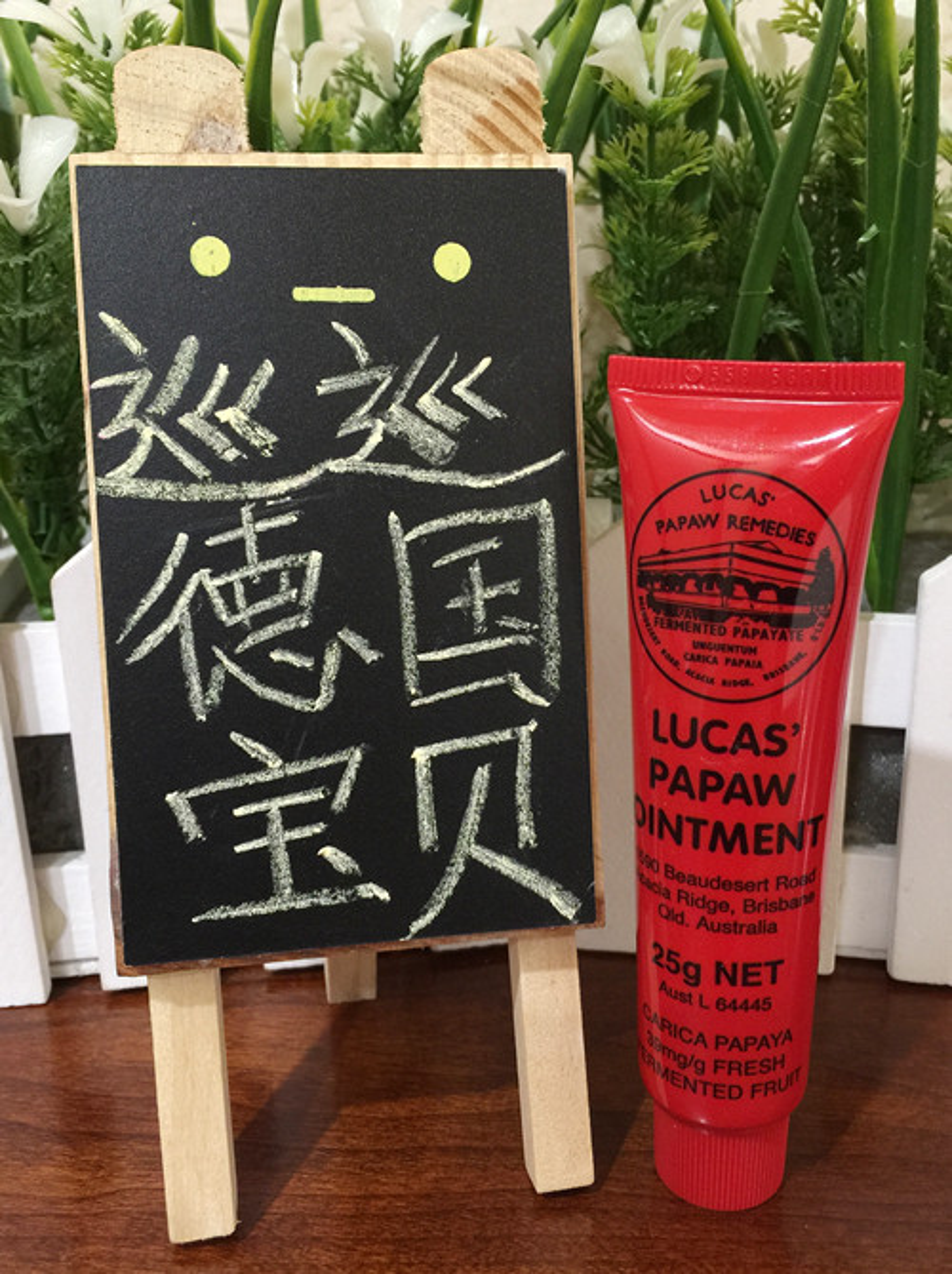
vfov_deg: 61.7
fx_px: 1066
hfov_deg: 48.1
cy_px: 637
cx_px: 476
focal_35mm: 29
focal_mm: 4.15
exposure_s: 1/4
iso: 64
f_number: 2.2
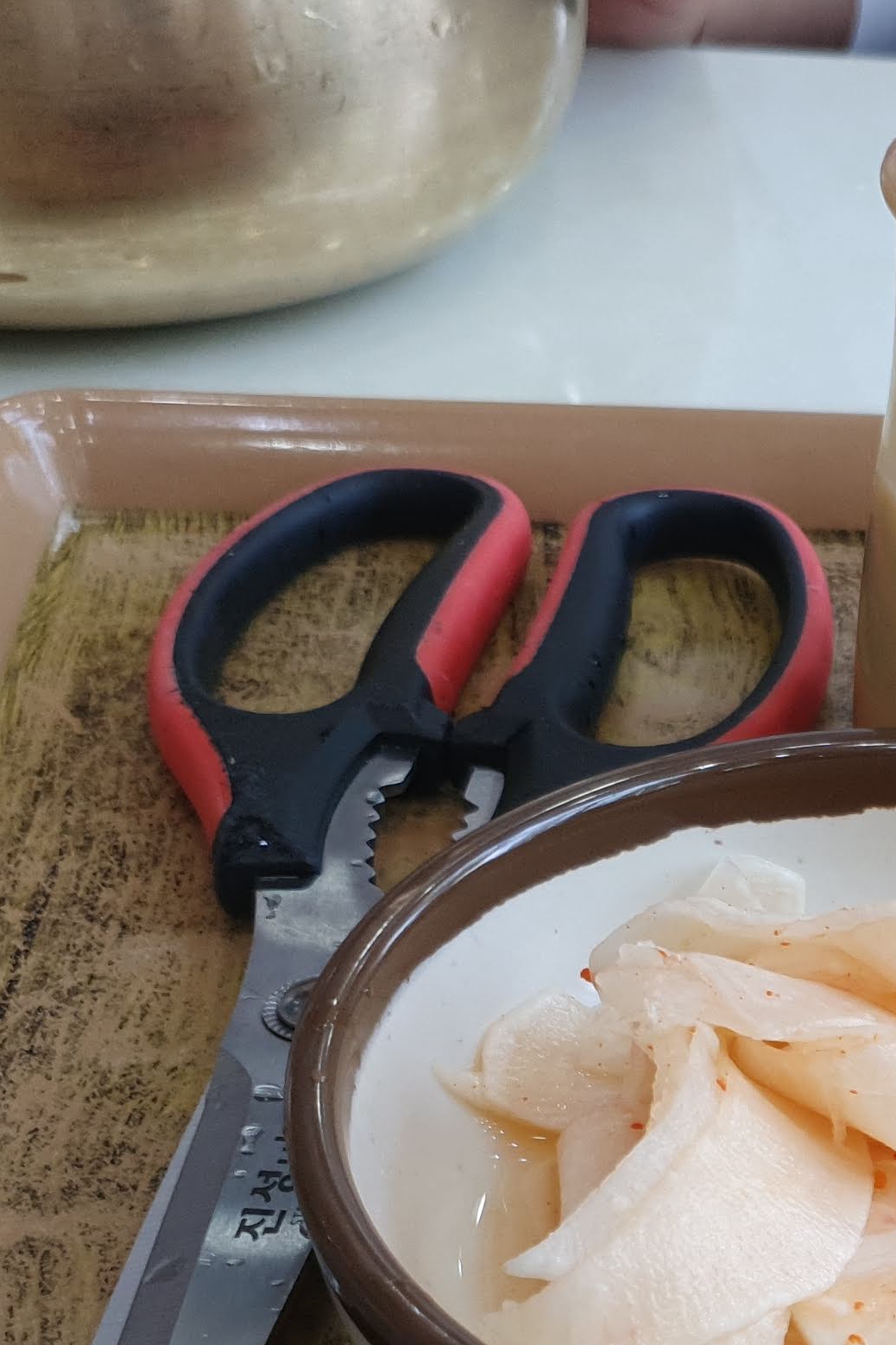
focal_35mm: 70
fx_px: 2614
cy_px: 1208
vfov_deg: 27.8
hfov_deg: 17.6
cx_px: 1313
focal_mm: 4.32
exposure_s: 1/120
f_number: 1.5
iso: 50
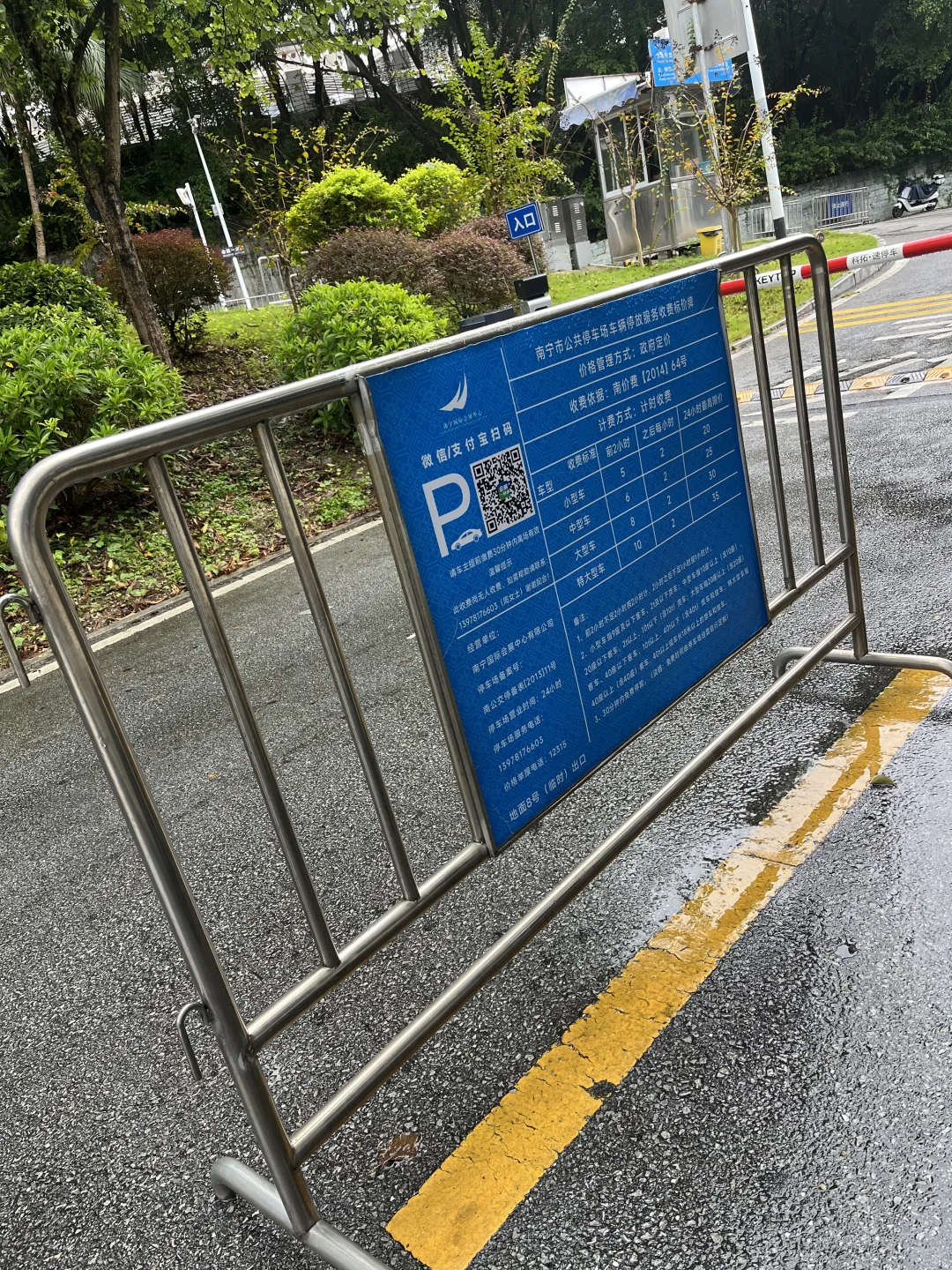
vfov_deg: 67.3
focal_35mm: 26
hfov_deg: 53.1
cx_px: 476
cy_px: 635
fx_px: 953
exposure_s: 1/122
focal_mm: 5.1
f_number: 1.6
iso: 50
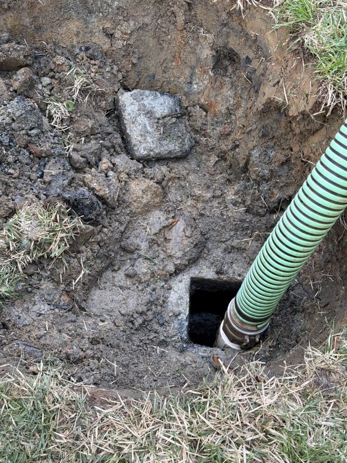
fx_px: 642
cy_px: 232
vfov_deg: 39.7
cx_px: 174
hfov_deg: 30.3
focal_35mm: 48
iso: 64
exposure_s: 1/179
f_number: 1.78
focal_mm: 6.76
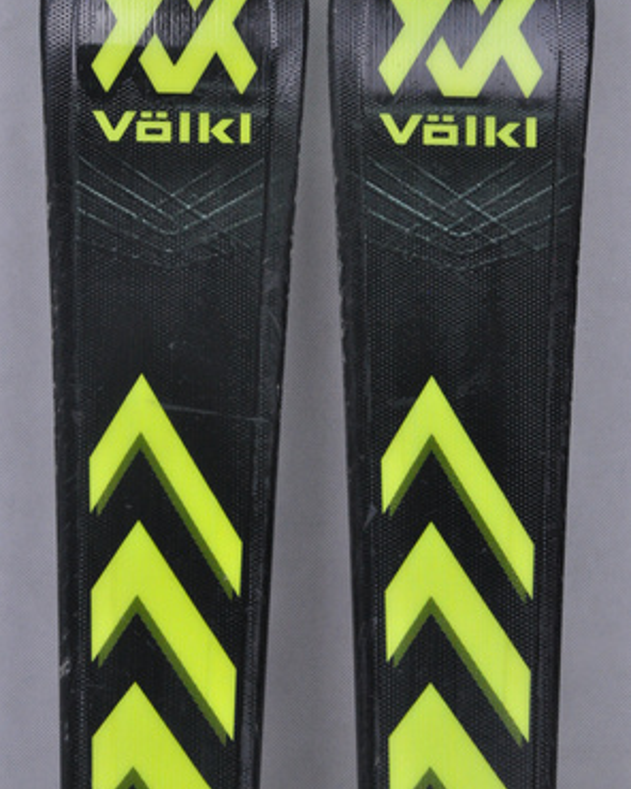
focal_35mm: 180
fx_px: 4192
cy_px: 331
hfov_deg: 8.6
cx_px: 317
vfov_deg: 10.7
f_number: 9.5
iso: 3200
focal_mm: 105
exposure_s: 1/125
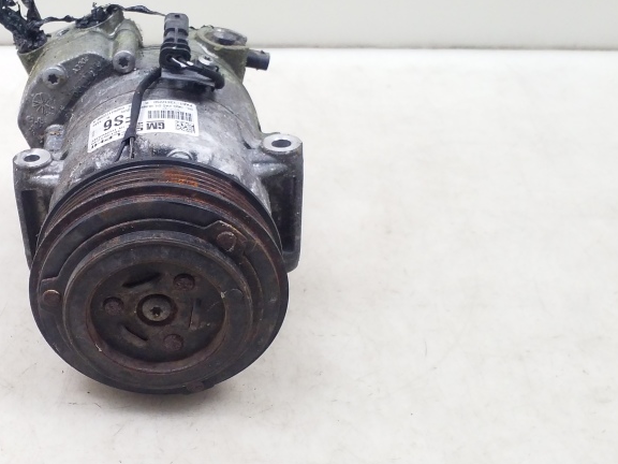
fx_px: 857
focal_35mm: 48
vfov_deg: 30.3
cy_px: 247
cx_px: 118
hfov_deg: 38.1
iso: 160
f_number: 1.9
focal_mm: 3.6
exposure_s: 1/50
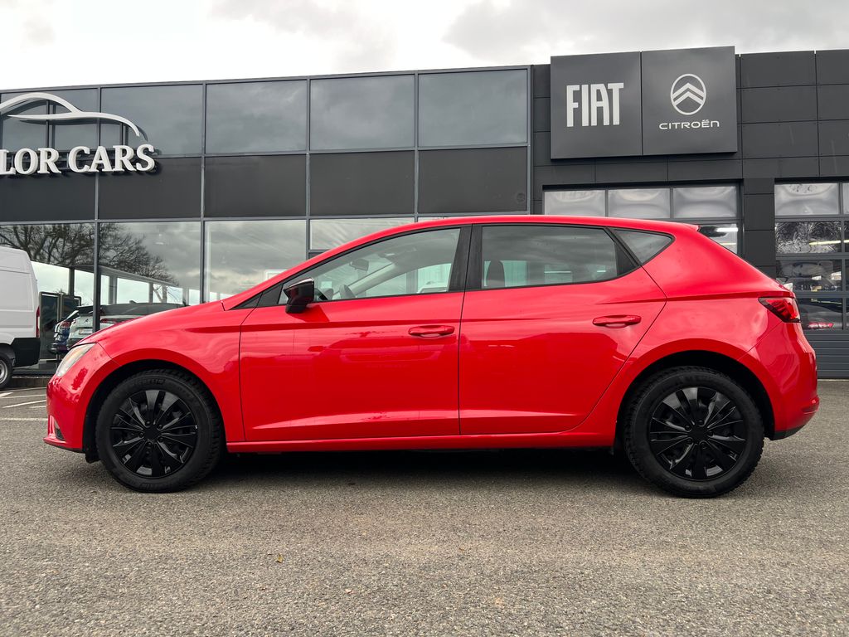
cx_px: 424
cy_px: 318
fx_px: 638
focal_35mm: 26
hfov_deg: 67.3
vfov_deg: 53.1
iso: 40
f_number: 1.5
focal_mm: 5.7
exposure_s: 1/121
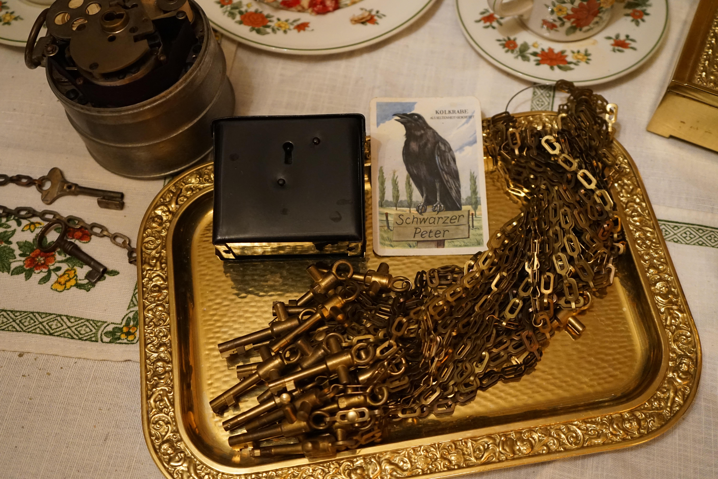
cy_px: 240
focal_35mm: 38
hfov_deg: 50.7
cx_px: 359
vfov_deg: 35.1
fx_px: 758
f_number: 4
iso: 4000
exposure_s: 1/160
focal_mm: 38
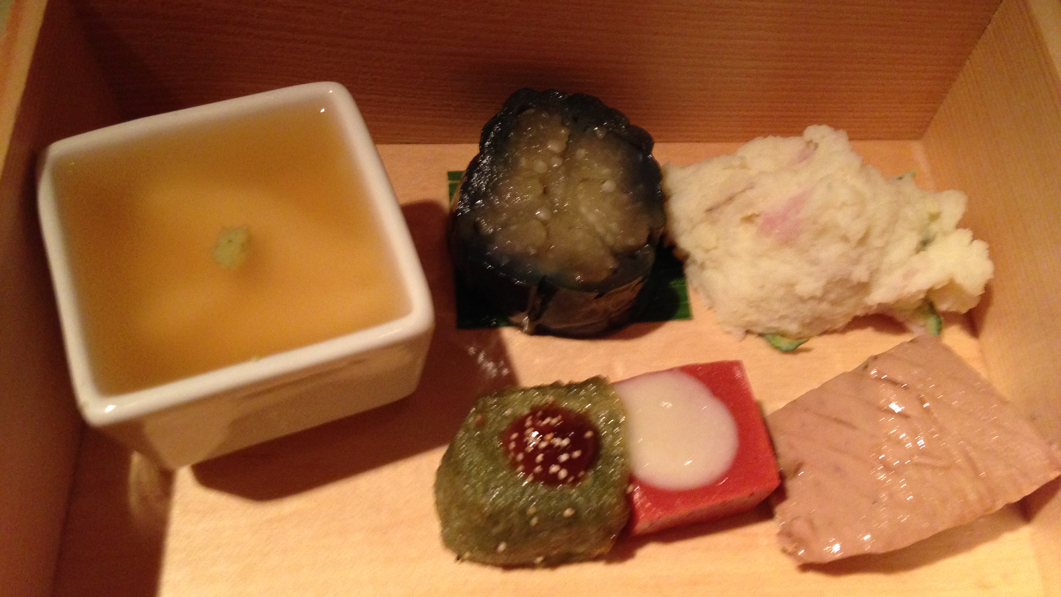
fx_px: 1013
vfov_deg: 32.8
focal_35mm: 36
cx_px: 530
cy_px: 308
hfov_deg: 55.3
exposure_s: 1/20
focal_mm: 4.12
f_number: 2.4
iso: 320
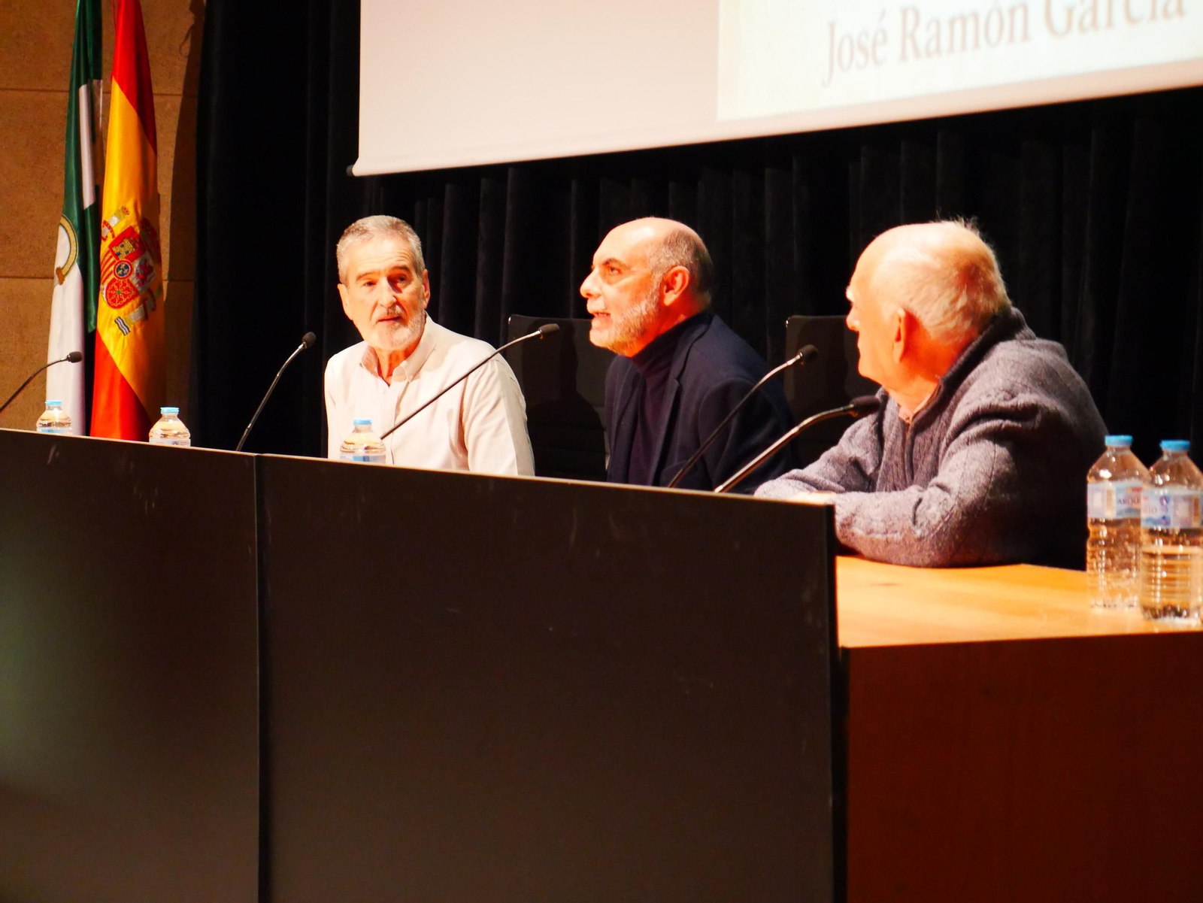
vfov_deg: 17.6
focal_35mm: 84
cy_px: 452
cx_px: 602
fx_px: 2920
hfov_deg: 23.3
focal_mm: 42
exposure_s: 1/30
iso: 3200
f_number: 5.6
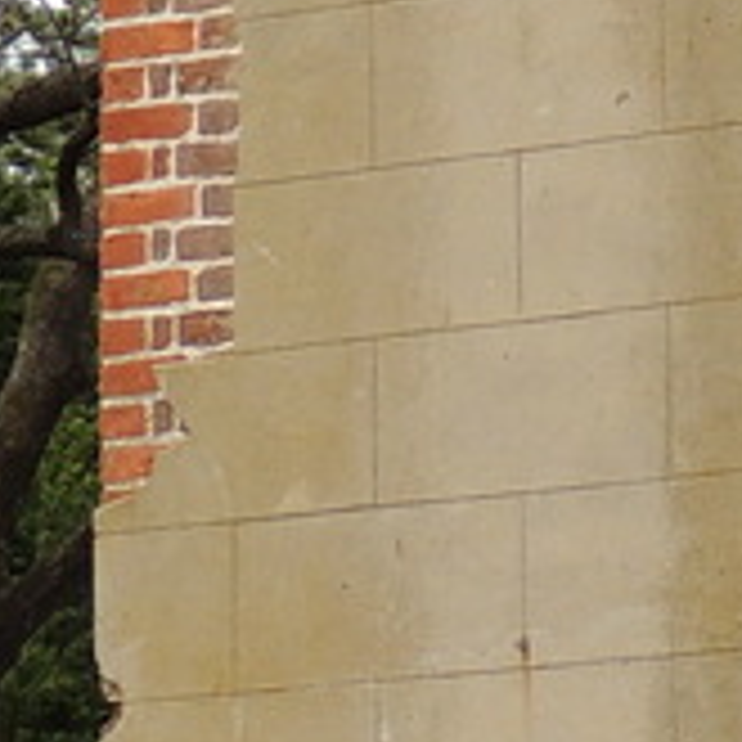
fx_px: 6645
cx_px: 1997
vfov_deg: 6.4
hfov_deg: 6.0
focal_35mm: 274
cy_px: -108
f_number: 3.3
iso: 100
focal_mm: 7.1
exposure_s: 1/640
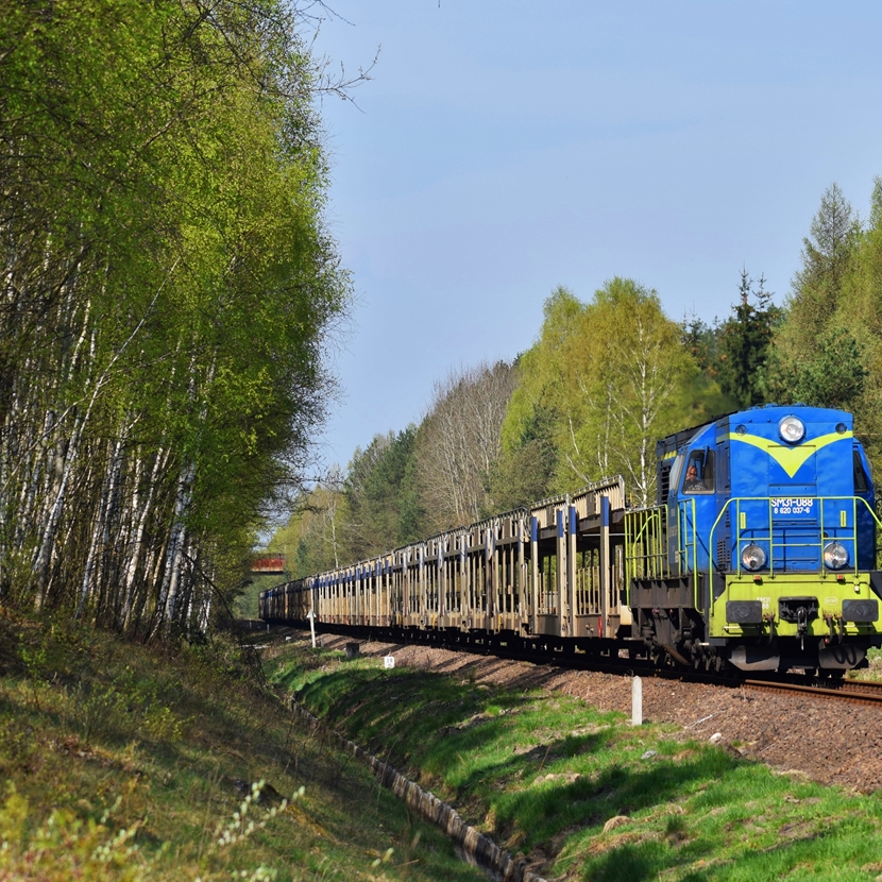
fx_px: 5381
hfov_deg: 9.4
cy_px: 434
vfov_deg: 9.4
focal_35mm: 187
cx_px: 545
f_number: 6.3
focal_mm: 95
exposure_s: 1/500
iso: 100
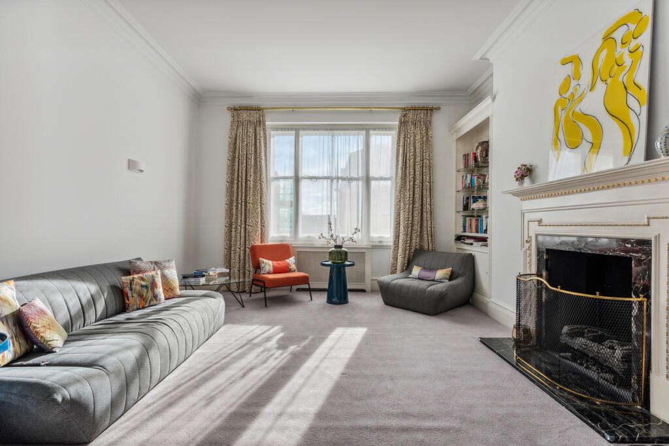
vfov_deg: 73.8
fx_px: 297
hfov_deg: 96.7
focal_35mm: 16
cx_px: 334
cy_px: 223
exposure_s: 1/400
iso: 1000
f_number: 11
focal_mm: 16
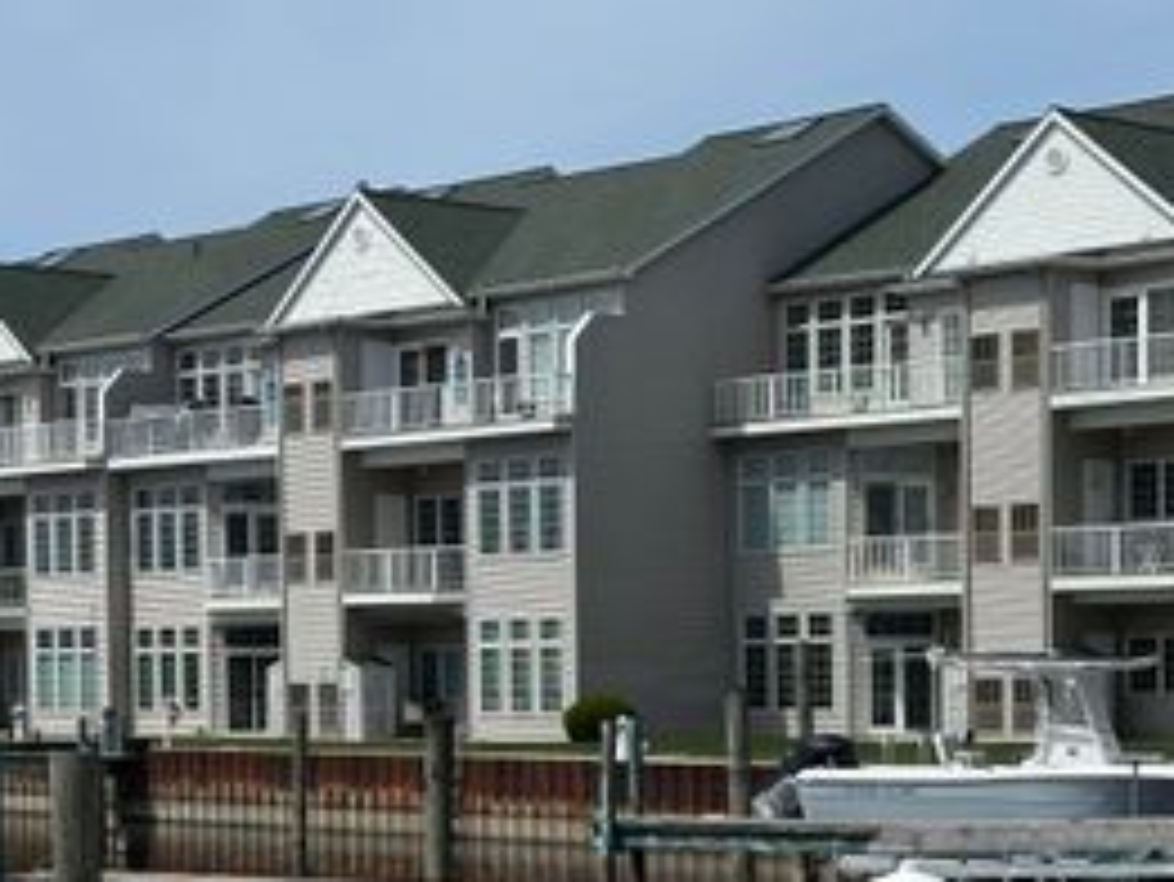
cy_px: 691
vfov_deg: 16.0
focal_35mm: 92
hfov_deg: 21.1
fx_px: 3122
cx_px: 292
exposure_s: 1/6211
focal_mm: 6.86
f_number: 1.78
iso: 64
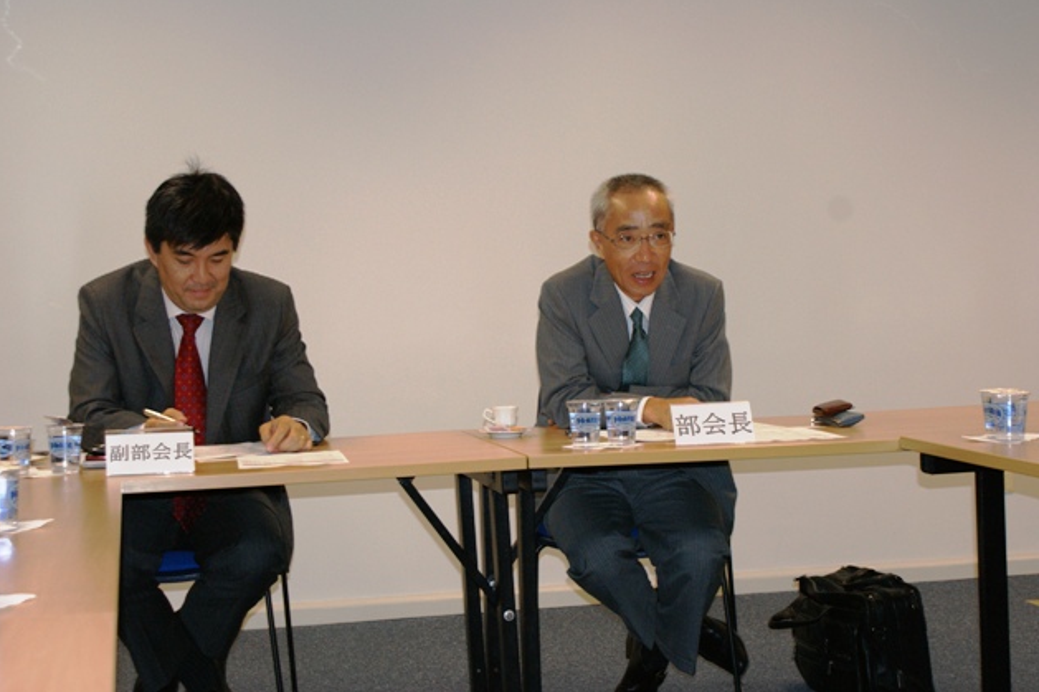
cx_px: 512
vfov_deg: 22.2
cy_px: 342
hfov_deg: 32.9
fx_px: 1760
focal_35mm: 61
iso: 400
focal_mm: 40
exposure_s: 1/60
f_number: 5.6
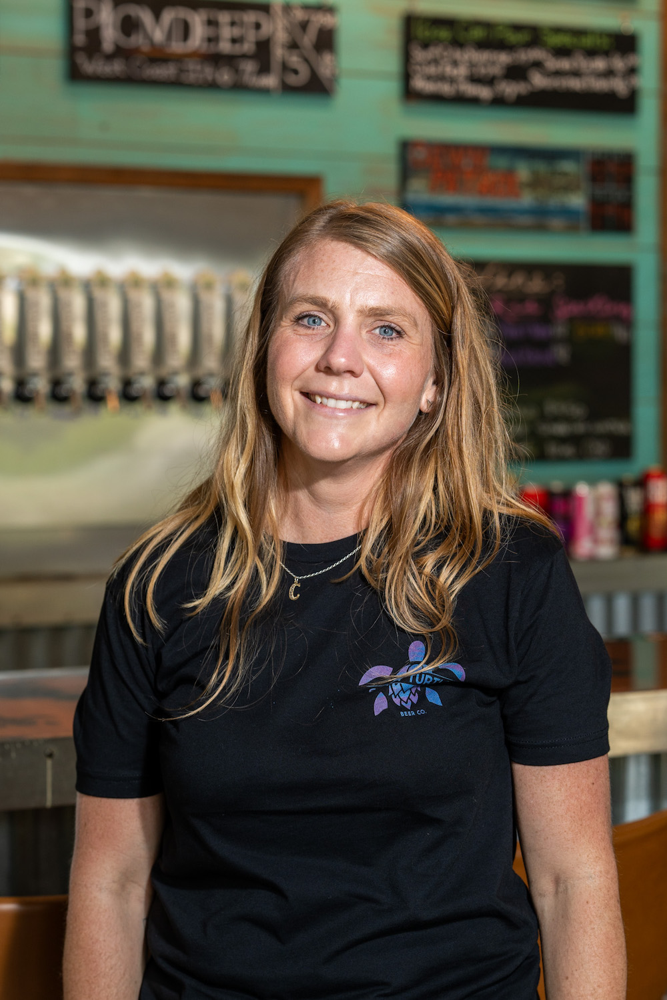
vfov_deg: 23.9
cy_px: 500
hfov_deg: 16.1
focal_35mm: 85
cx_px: 334
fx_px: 2362
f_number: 4
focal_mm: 85
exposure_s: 1/60
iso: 500
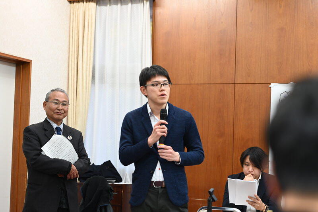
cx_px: 159
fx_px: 750
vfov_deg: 16.0
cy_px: 106
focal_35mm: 85
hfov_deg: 23.9
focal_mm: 85
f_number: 3.5
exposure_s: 1/100
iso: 1800
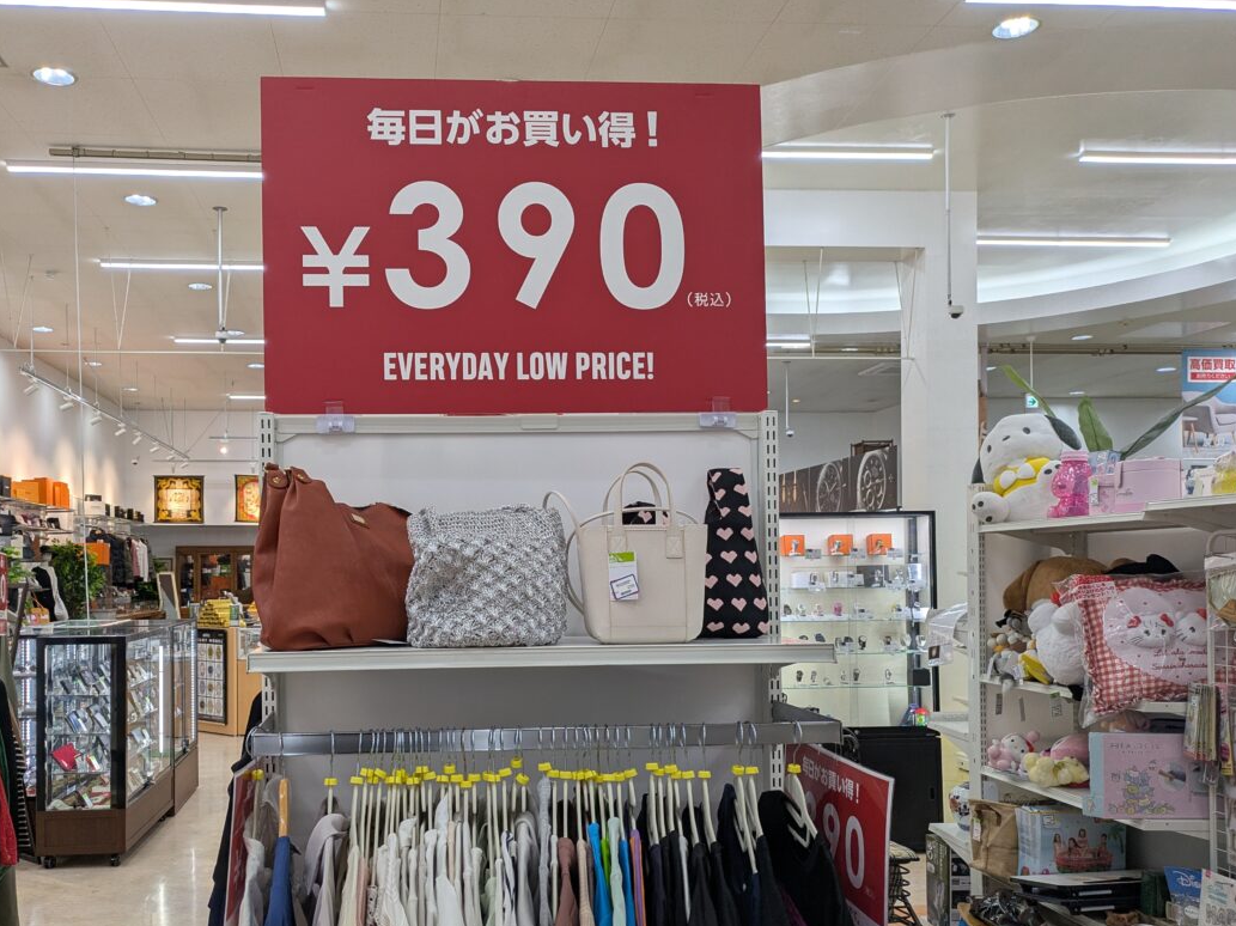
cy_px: 551
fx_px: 1107
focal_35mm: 31
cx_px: 494
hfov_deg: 57.9
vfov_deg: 45.2
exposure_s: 1/153
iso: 60
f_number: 1.89
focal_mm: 5.43
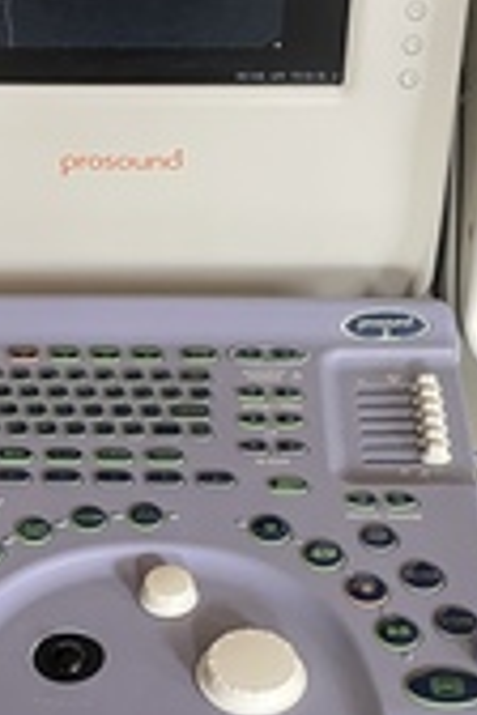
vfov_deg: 23.1
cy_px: 621
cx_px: 68
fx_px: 1709
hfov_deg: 15.7
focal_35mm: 86
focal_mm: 4.2
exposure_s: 1/61
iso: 125
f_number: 1.6
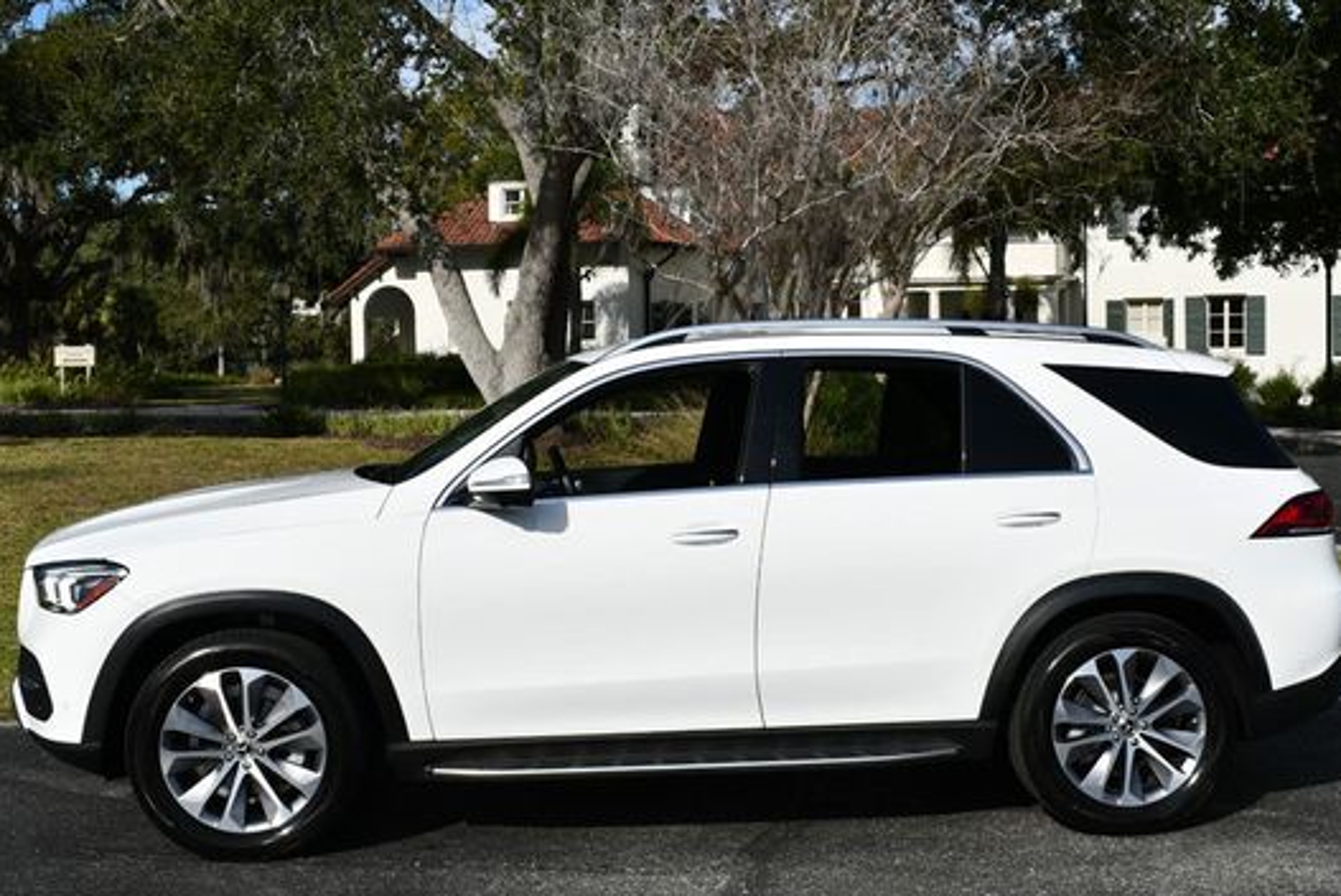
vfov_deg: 26.5
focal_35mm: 51
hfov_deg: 38.9
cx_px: 687
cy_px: 420
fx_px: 1901
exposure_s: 1/400
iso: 100
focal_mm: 21
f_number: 10
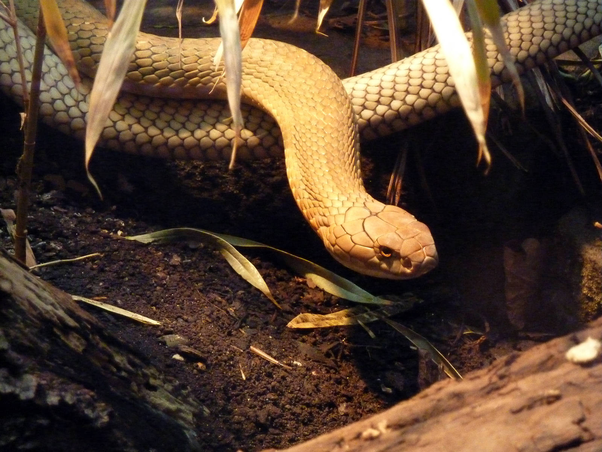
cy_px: 226
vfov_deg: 10.8
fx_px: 2383
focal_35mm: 137
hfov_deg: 14.4
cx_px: 301
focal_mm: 22.5
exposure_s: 1/13
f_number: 4.5
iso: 1250
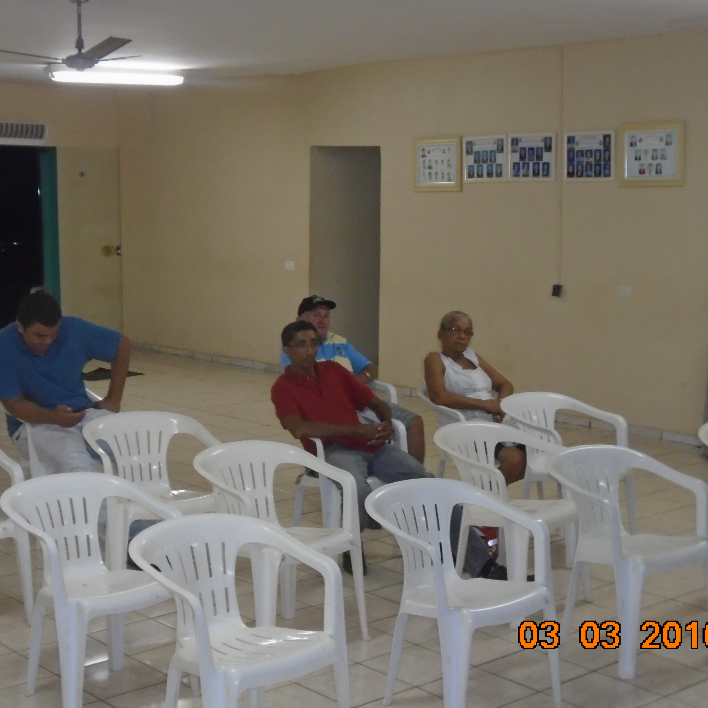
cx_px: 308
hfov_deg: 29.5
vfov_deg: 29.6
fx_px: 1342
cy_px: 354
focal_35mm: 58
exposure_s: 1/30
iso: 400
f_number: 4.5
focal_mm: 8.7
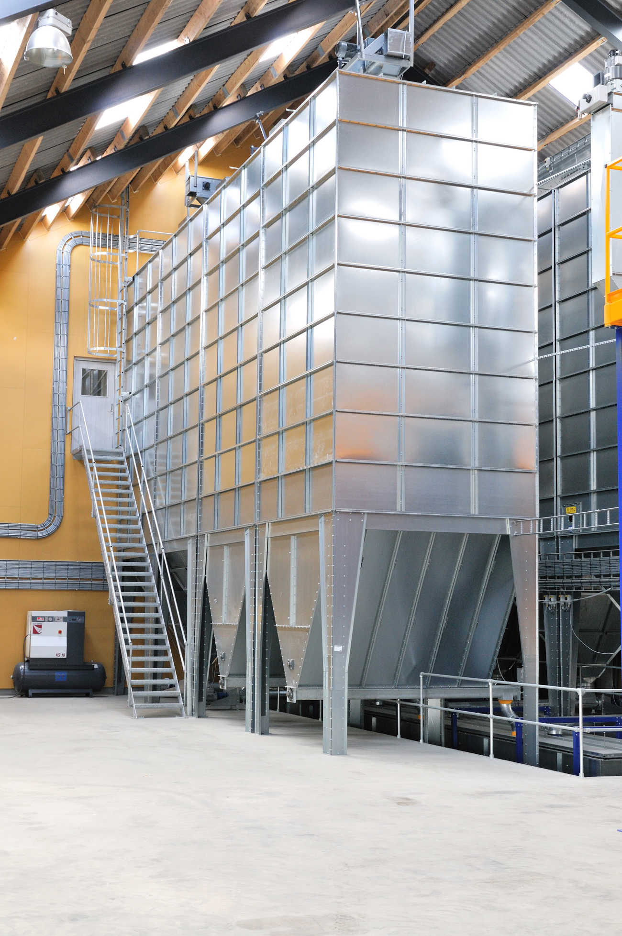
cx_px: 311
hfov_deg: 26.4
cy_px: 468
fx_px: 1325
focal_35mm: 51
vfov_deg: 38.9
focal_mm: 34
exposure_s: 1/15
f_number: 8
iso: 640
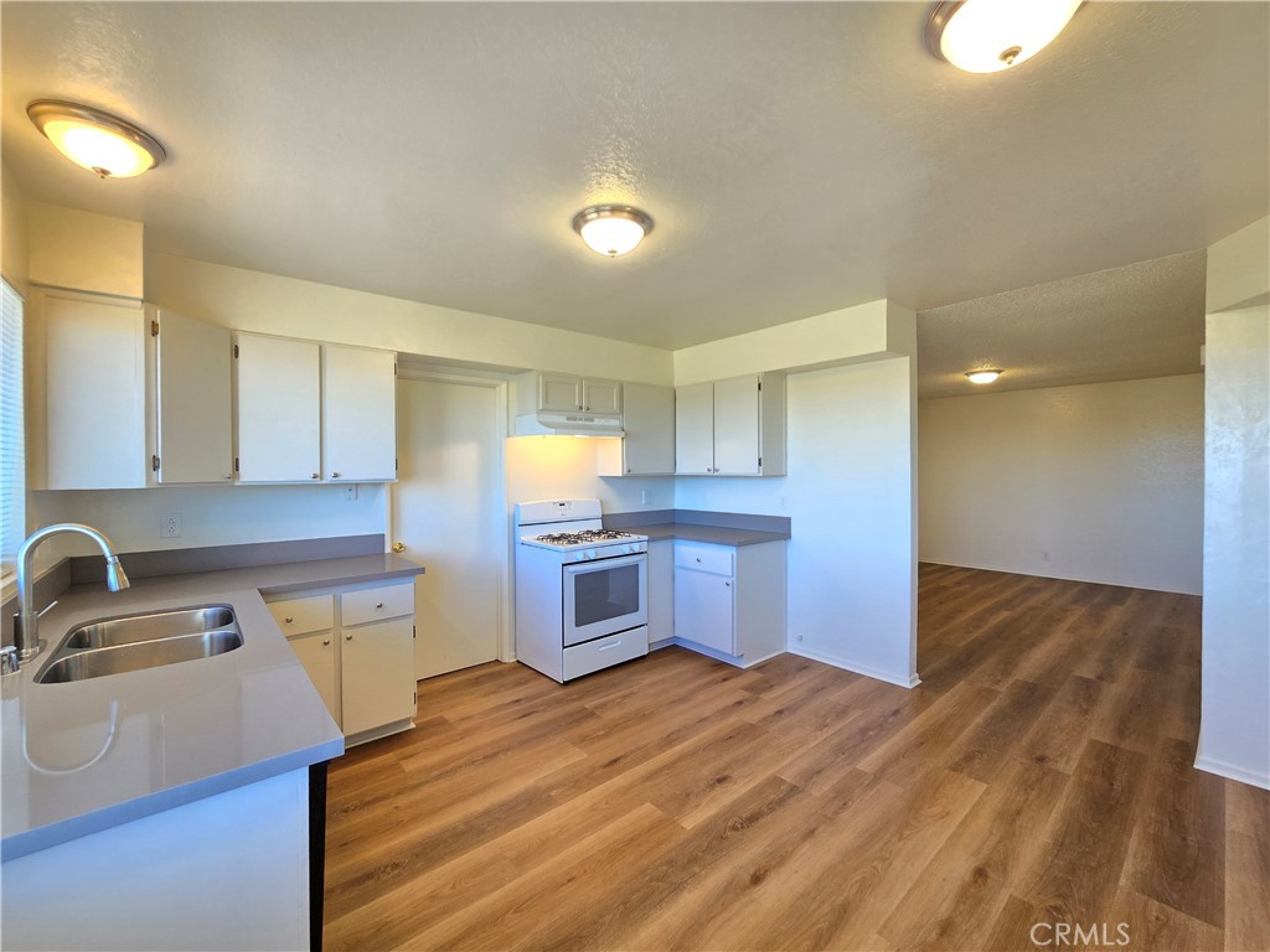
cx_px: 635
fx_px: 477
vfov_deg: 89.9
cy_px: 476
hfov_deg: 106.2
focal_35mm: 13
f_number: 2.2
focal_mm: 2.2
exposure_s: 1/60
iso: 64
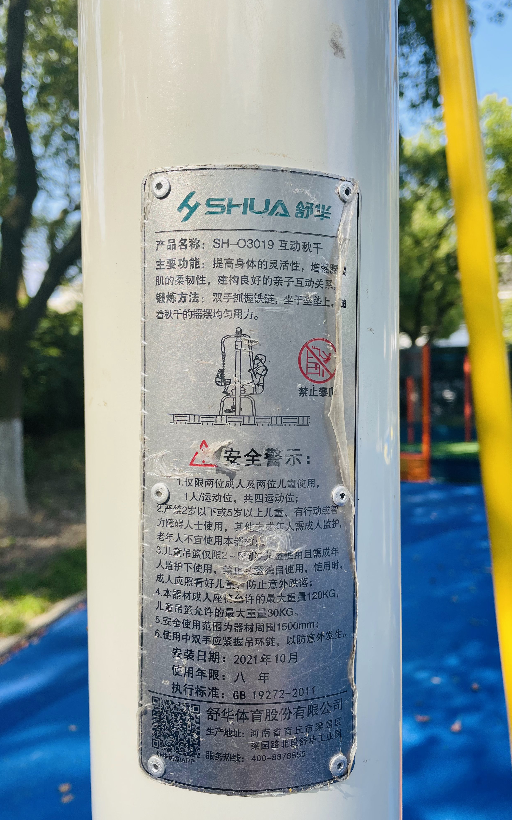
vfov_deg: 66.5
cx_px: 254
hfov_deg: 44.5
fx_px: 625
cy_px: 411
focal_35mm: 28
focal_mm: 4.2
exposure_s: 1/824
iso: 32
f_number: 1.6
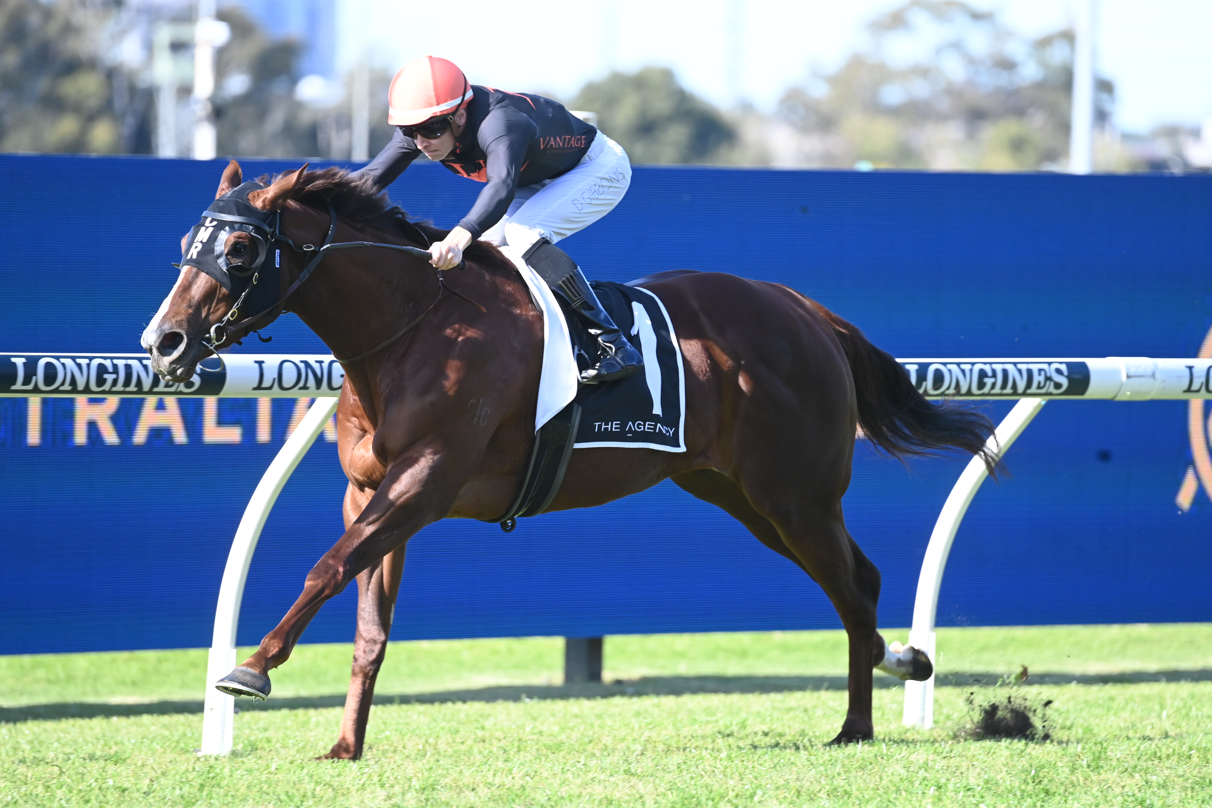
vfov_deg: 3.6
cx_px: 606
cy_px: 404
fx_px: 12792
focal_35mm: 380
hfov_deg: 5.4
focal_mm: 380
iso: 1800
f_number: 5.6
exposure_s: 1/1600
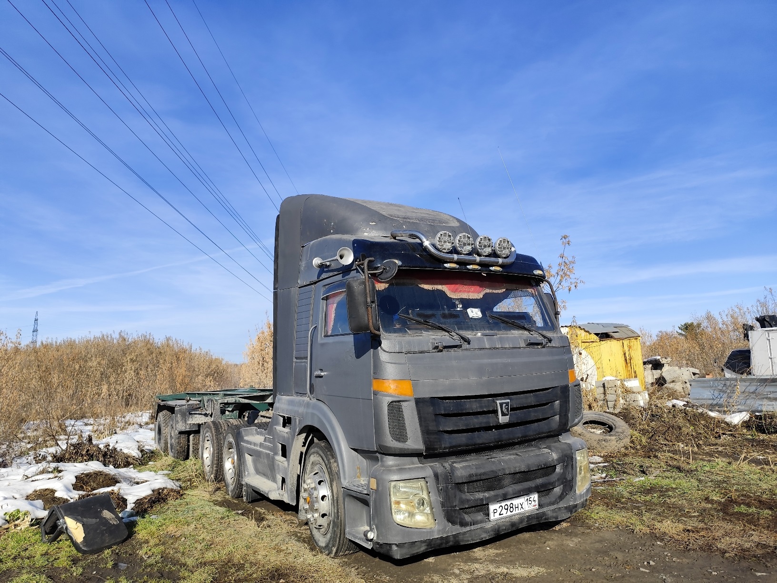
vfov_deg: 58.9
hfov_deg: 73.9
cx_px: 388
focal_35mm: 23
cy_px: 292
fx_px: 516
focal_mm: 6.19
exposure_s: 1/860
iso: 50
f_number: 1.65
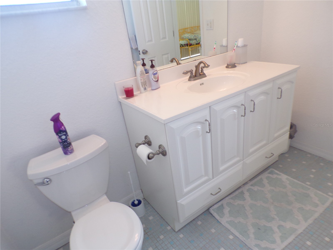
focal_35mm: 24
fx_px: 231
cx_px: 166
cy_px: 125
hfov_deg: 71.6
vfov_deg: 56.8
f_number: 3
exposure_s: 1/34
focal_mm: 4.3
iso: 190
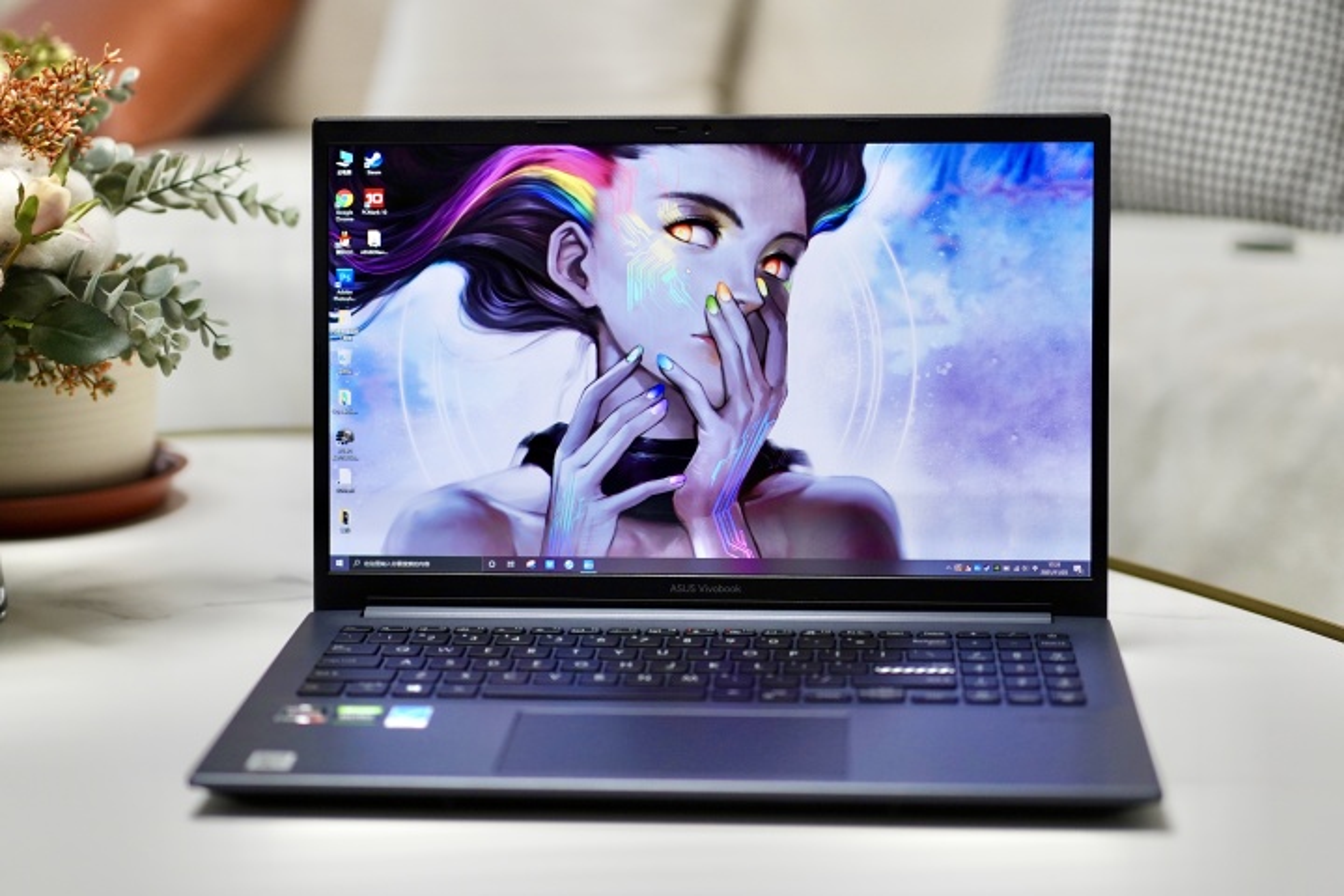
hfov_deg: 36.2
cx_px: 672
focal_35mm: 55
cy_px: 448
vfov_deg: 24.6
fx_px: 2053
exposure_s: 1/640
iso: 400
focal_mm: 55
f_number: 1.8
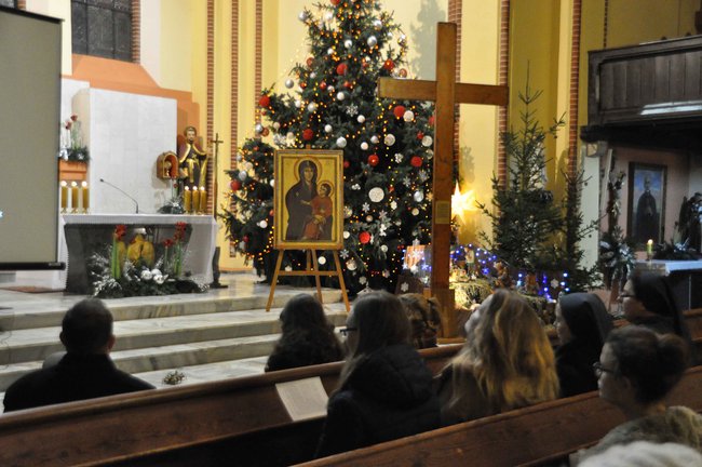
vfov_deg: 28.0
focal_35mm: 48
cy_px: 234
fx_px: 935
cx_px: 351
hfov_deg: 41.2
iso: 3200
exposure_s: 1/50
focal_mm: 32
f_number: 5
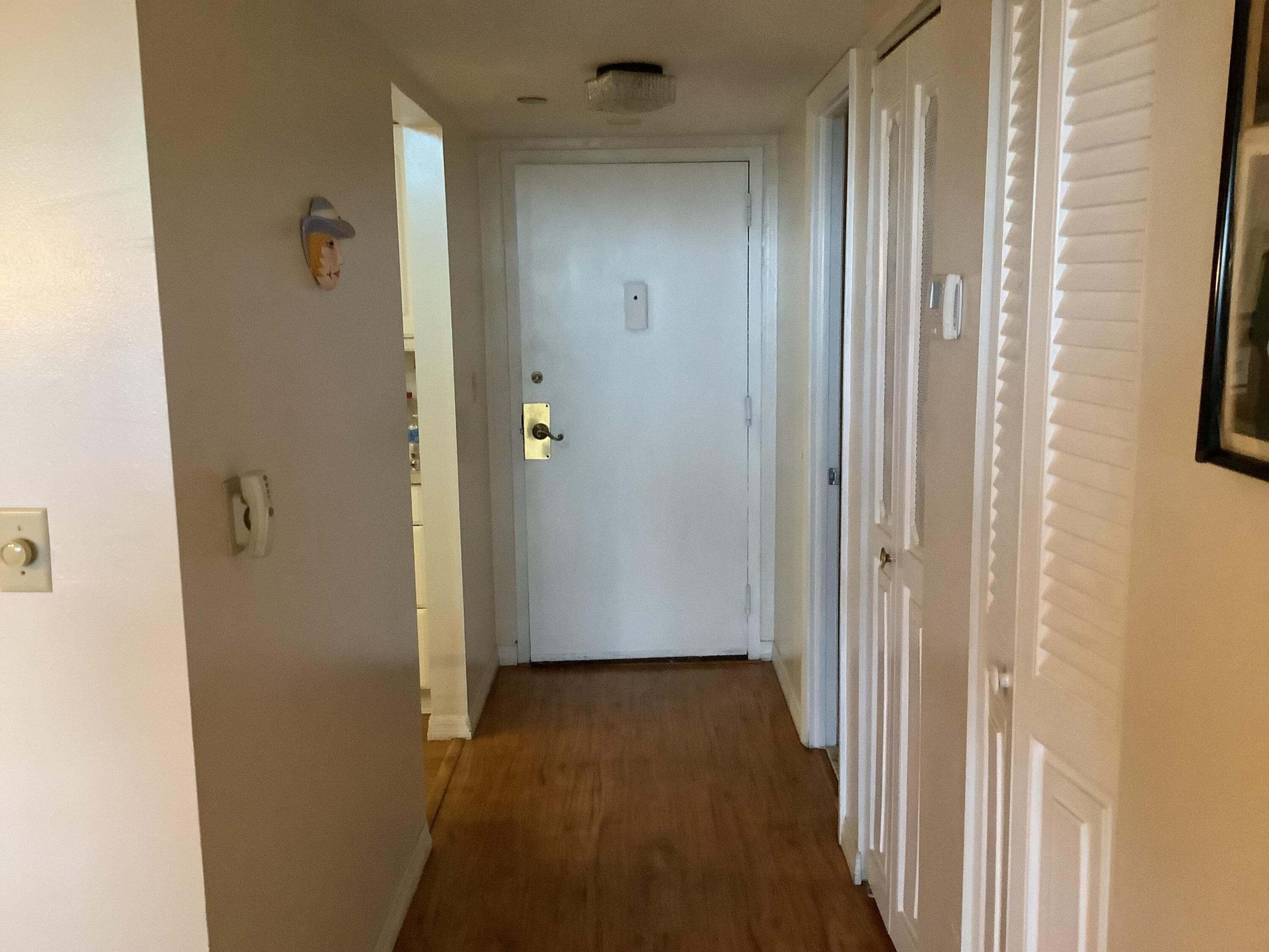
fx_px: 1136
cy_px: 476
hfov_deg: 58.4
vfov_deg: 45.4
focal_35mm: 31
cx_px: 634
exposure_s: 1/40
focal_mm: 3.3
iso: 400
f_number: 2.4
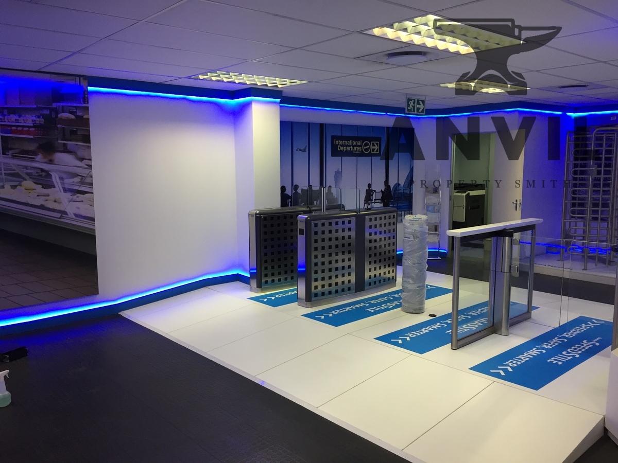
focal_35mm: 29
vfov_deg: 48.2
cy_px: 232
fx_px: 518
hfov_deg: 61.7
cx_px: 309
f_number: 2.2
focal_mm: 4.15
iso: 50
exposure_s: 1/33
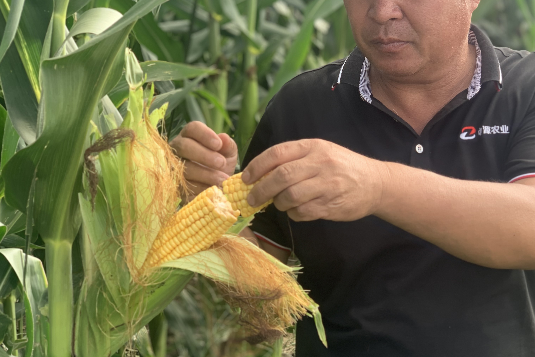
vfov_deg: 18.9
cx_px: 327
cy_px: 183
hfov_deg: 28.0
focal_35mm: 72
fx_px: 1070
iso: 20
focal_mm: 6
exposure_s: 1/122
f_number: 2.4
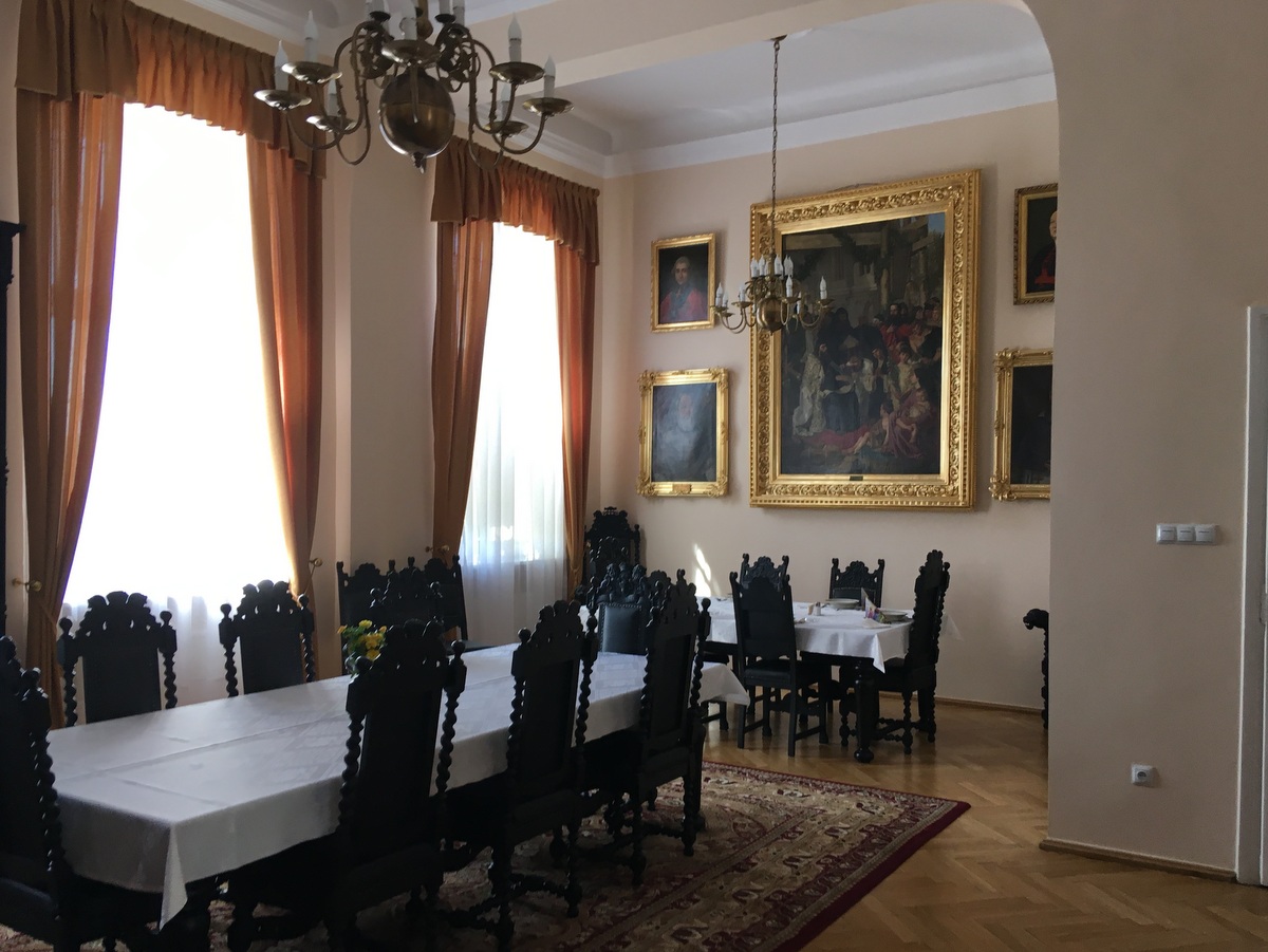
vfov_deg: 48.3
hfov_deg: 61.6
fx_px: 1063
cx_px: 634
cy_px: 476
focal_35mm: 29
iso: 25
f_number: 2.2
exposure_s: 1/33
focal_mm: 4.15
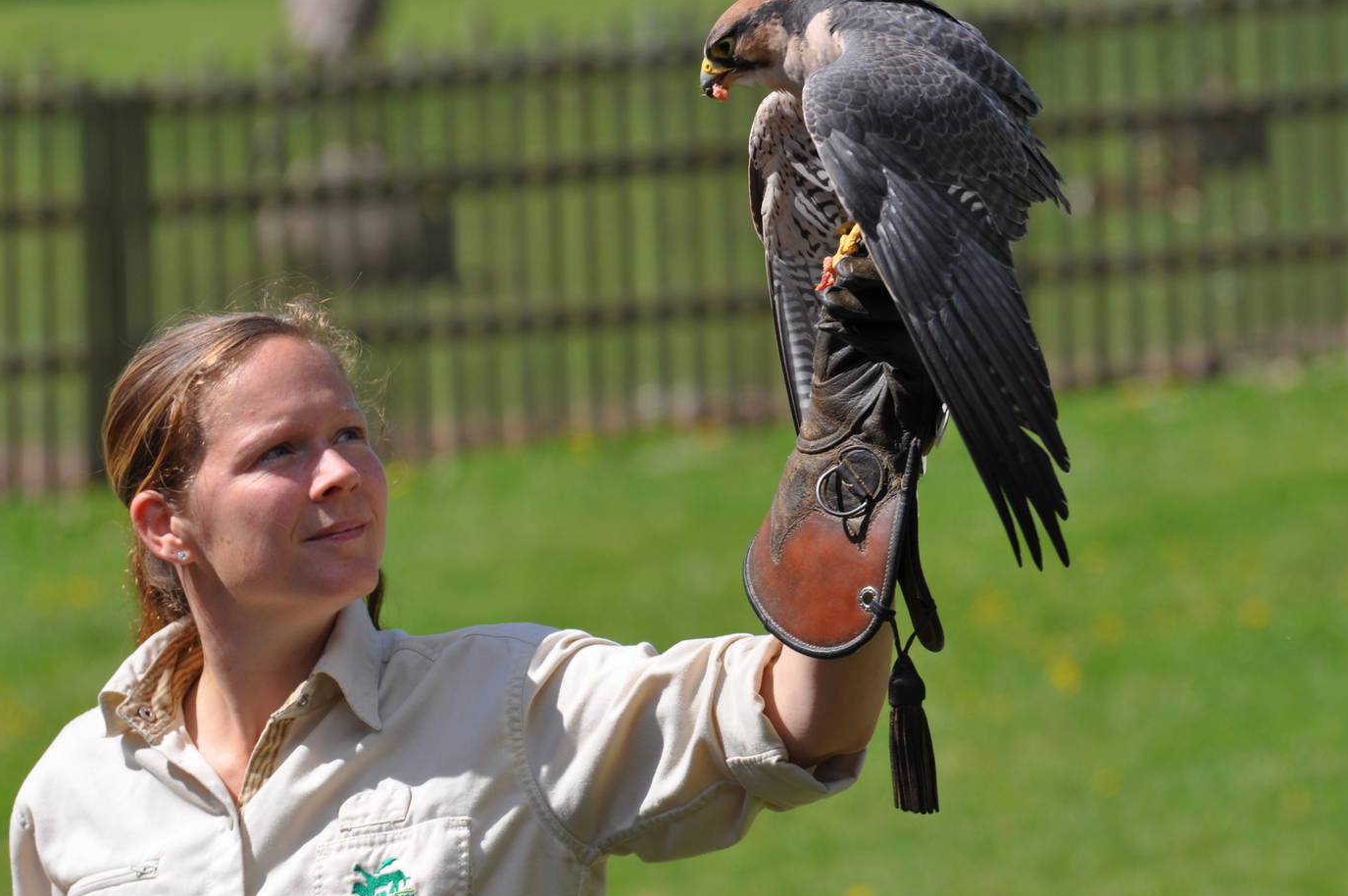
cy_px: 472
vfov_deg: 3.9
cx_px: 598
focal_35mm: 349
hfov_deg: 5.9
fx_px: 13055
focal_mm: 200
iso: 200
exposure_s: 1/800
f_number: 7.1
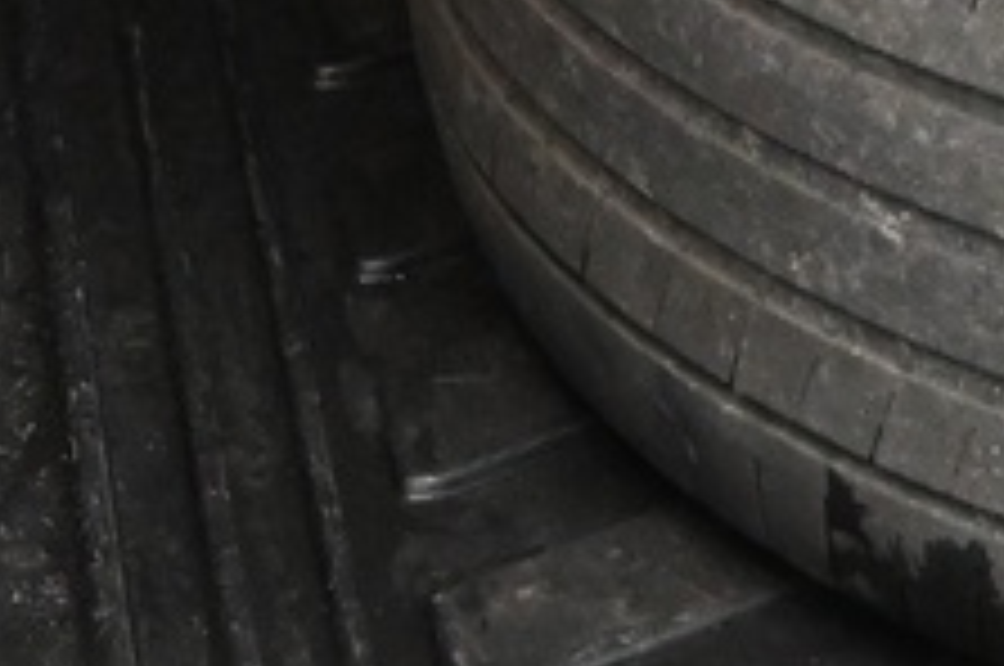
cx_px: 1873
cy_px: -958
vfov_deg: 6.1
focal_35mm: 213
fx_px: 5927
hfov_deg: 9.2
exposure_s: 1/80
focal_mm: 19.5
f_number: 3.8
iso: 3200
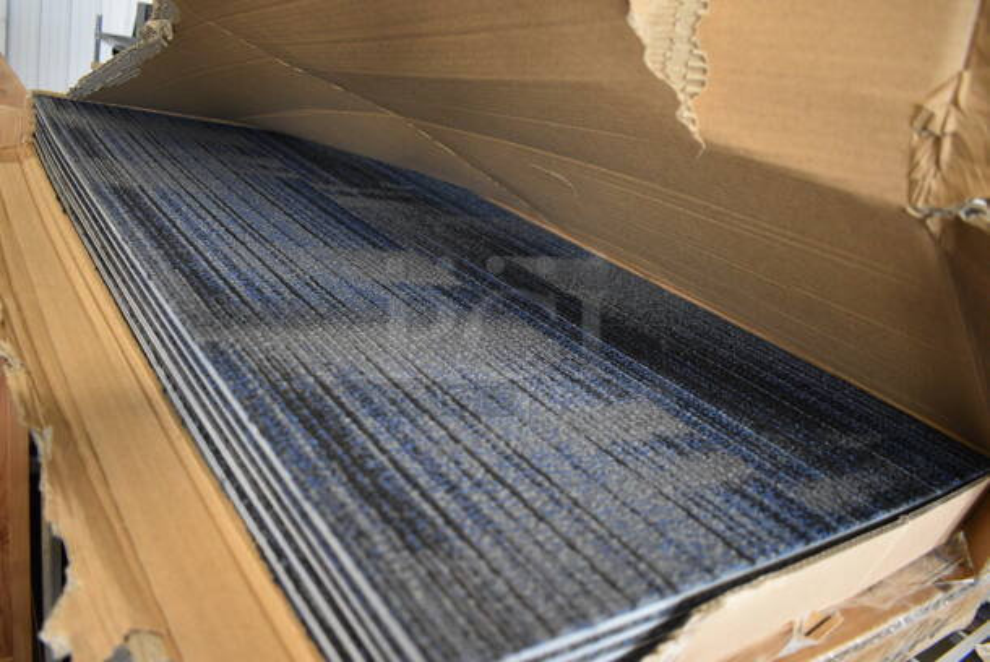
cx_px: 495
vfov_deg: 48.0
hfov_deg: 67.3
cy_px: 331
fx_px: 743
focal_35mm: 27
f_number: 3.5
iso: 2000
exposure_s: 1/125
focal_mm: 18
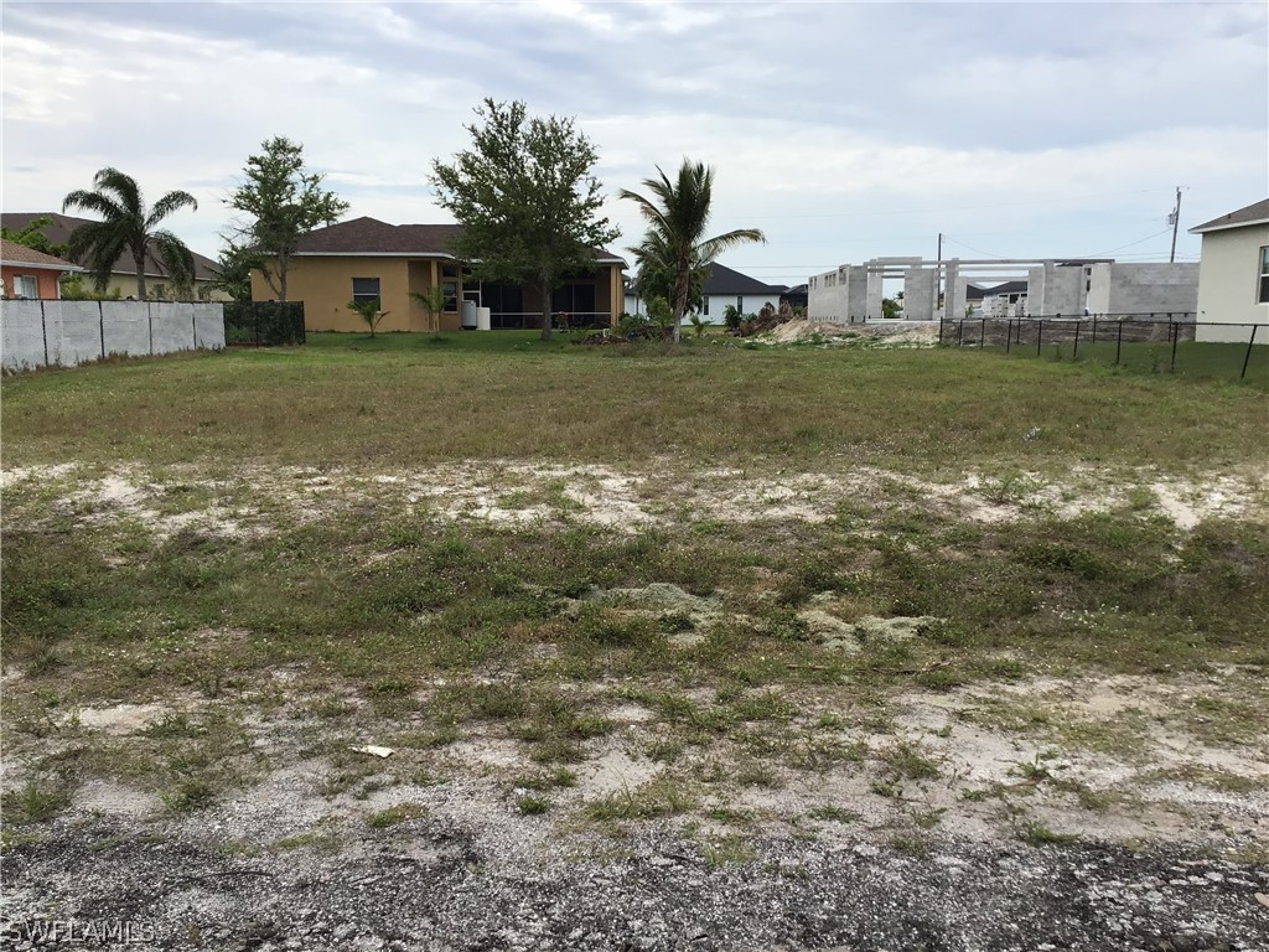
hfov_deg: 58.4
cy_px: 476
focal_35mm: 31
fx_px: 1136
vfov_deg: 45.4
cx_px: 634
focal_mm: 3.3
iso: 25
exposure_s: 1/1456
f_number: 2.4
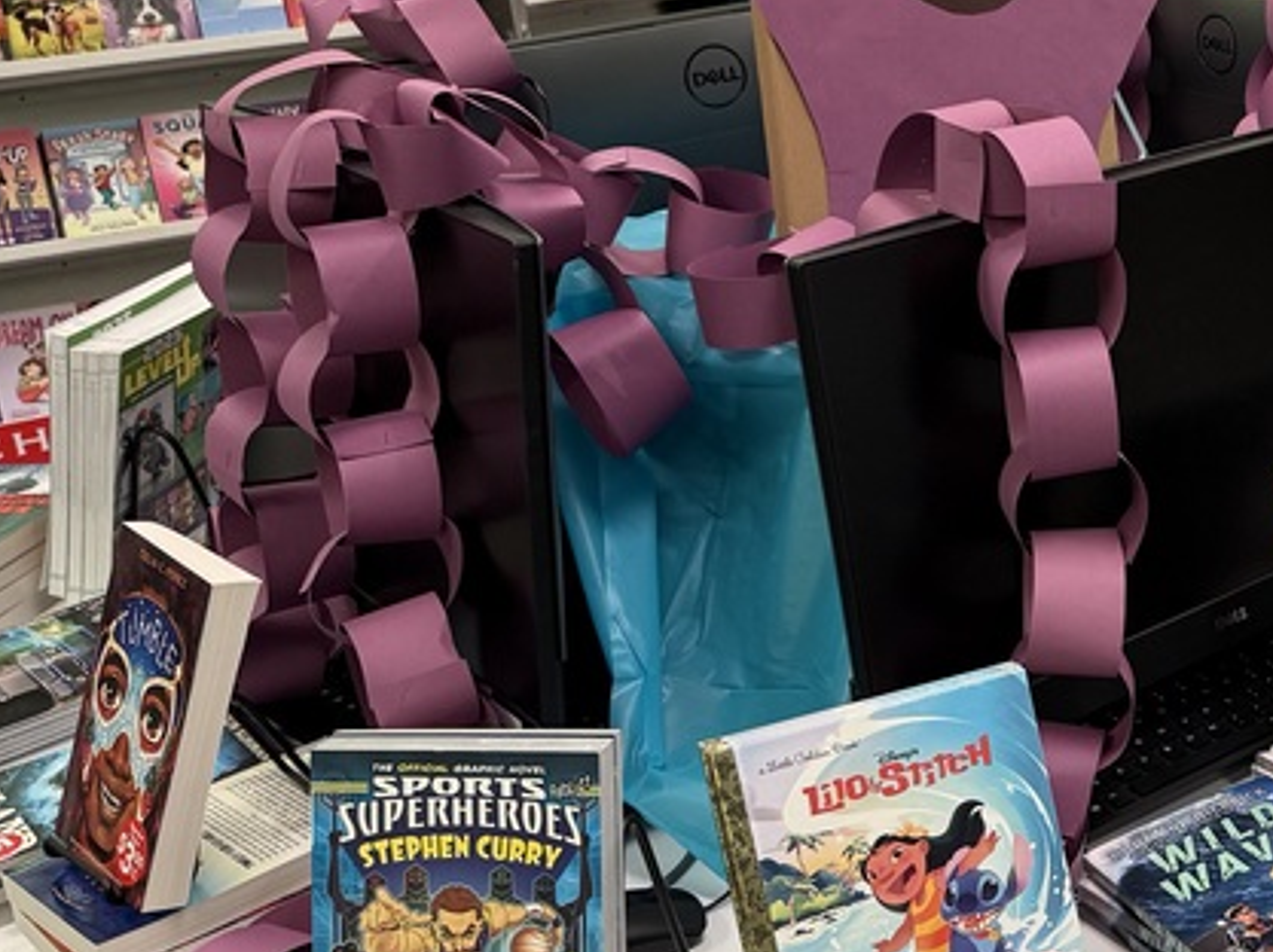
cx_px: 1557
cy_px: 311
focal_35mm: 59
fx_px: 2168
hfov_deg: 28.2
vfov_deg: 24.6
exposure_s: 1/60
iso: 160
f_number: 1.78
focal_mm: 6.76
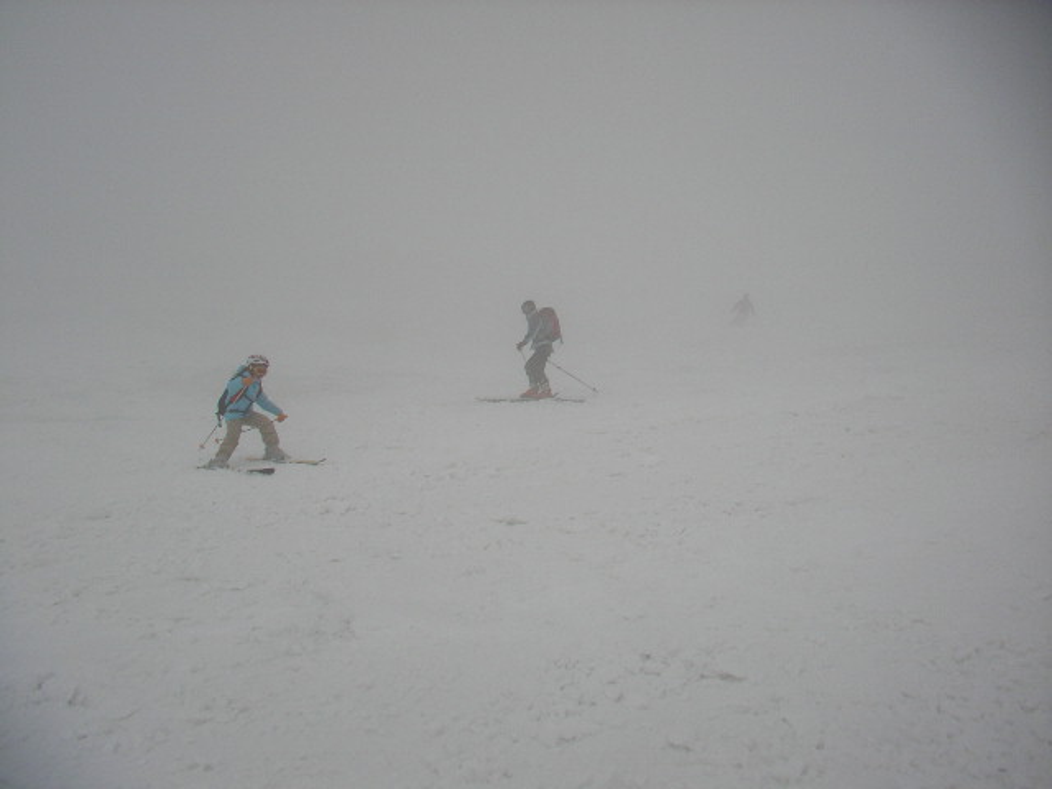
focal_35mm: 37
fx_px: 1124
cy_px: 394
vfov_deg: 38.7
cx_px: 526
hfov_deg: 50.1
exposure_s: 1/2000
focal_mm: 5.7
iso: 50
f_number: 6.9
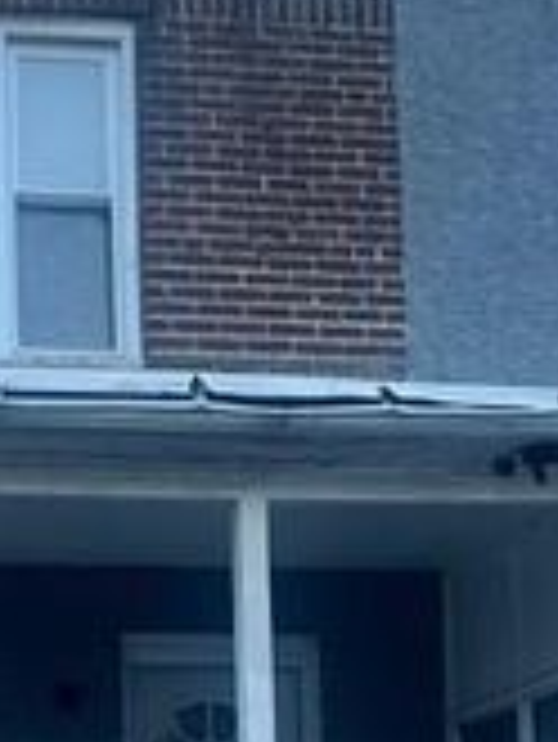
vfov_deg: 19.2
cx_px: 27
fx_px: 2168
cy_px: 605
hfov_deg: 14.5
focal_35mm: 101
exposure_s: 1/121
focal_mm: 5.1
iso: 50
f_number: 1.6
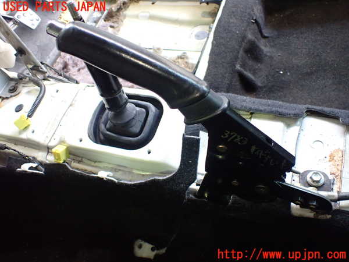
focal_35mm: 30
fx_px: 302
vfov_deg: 46.8
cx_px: 174
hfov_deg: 60.0
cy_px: 131
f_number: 2.3
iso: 640
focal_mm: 5.4
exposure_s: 1/125
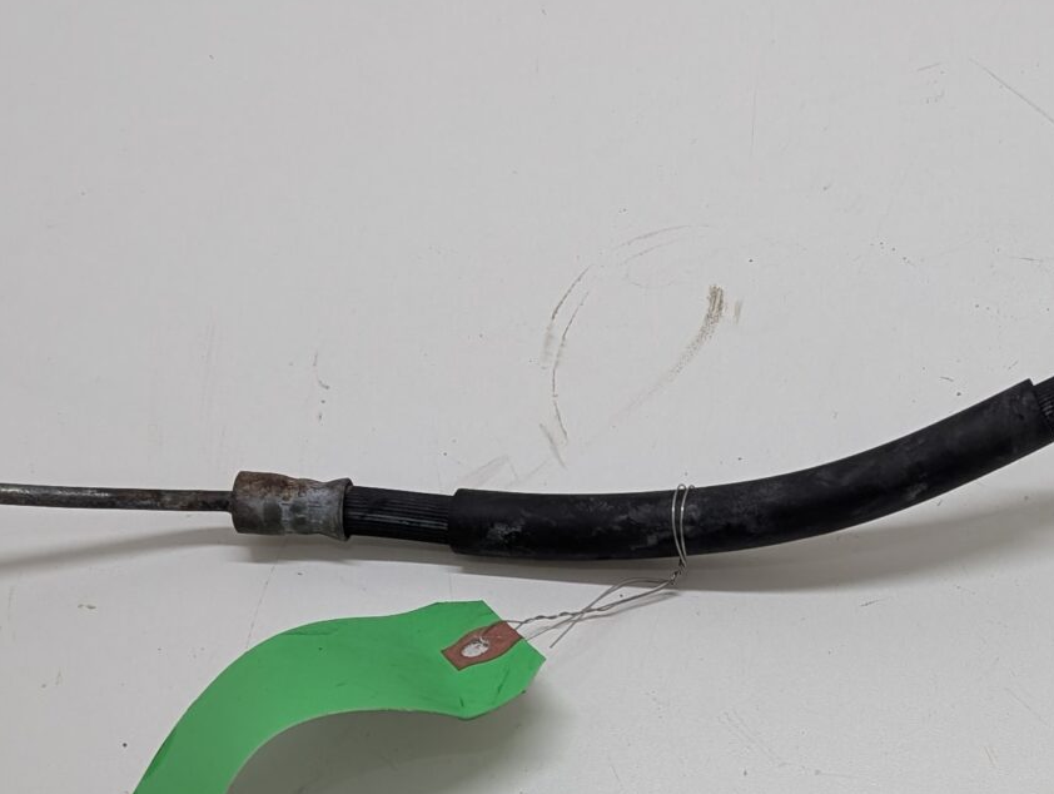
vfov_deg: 19.7
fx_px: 2226
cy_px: 771
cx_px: 979
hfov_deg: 25.7
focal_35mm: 73
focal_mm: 6.9
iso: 49
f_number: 1.68
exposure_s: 1/62.8
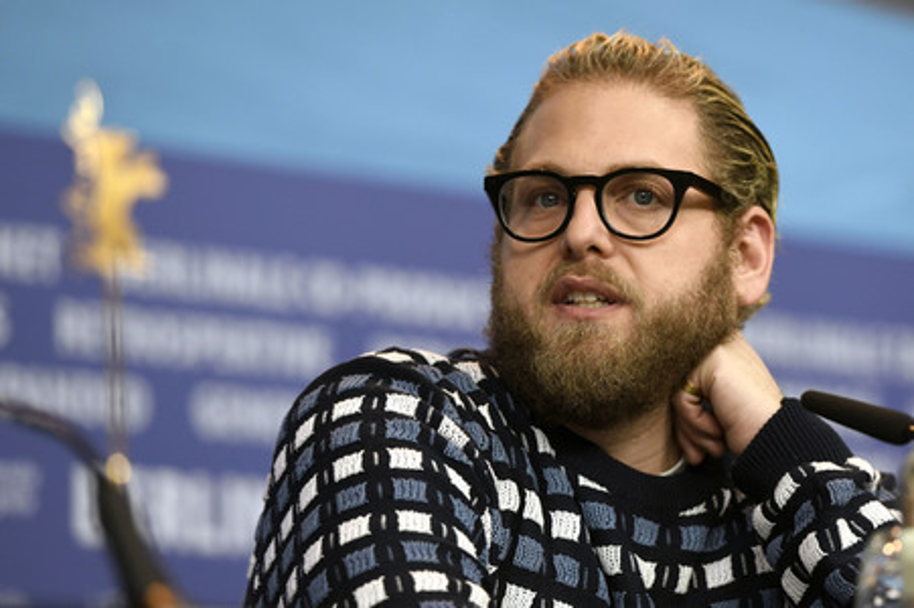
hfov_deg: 11.4
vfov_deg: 7.6
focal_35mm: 180
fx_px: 4567
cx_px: 457
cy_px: 304
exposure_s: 1/320
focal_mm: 180
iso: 1250
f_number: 3.5
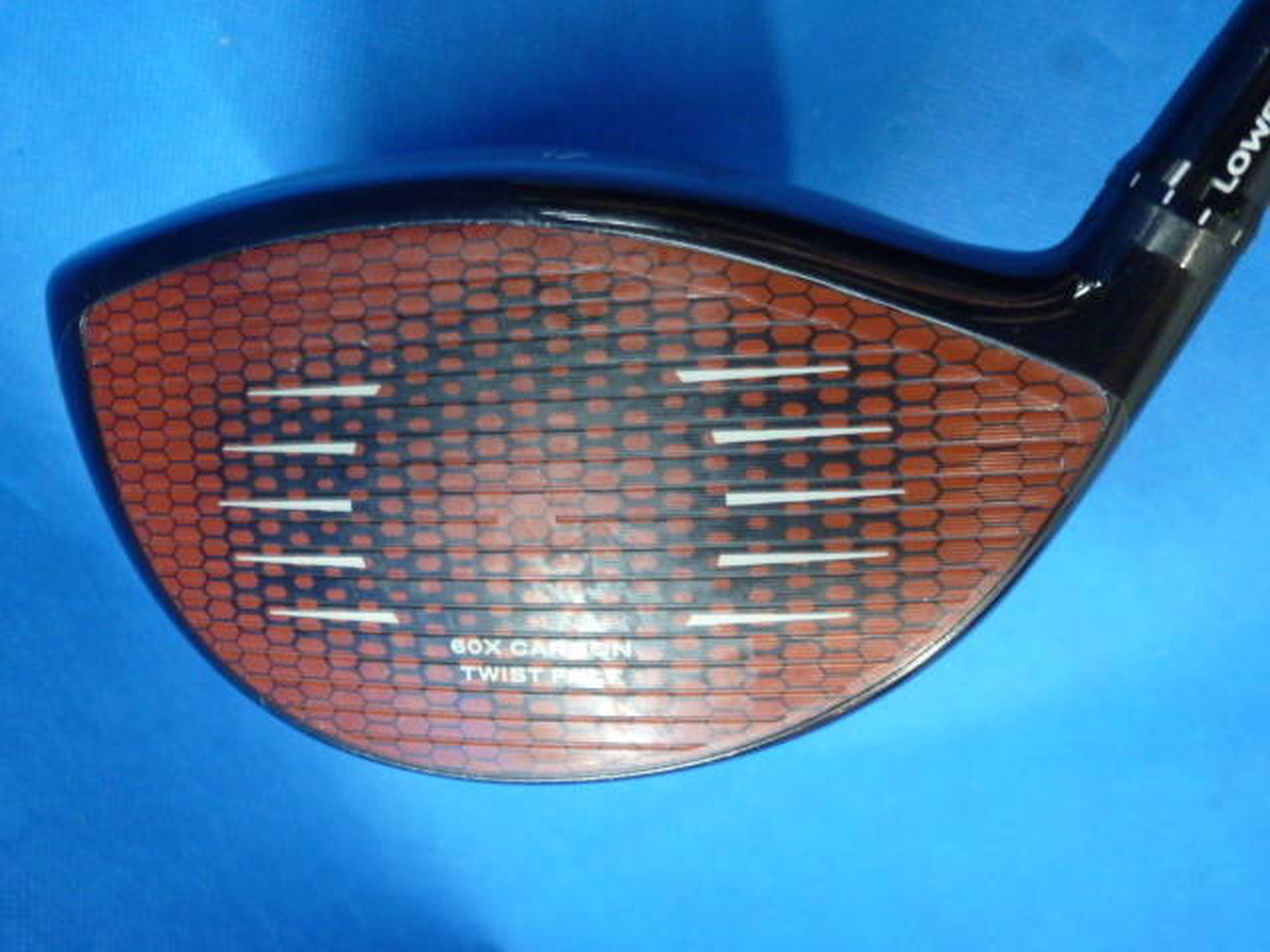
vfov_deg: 48.2
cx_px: 635
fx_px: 1064
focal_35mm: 29
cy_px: 476
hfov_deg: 61.7
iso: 400
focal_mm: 5.2
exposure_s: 1/30
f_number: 3
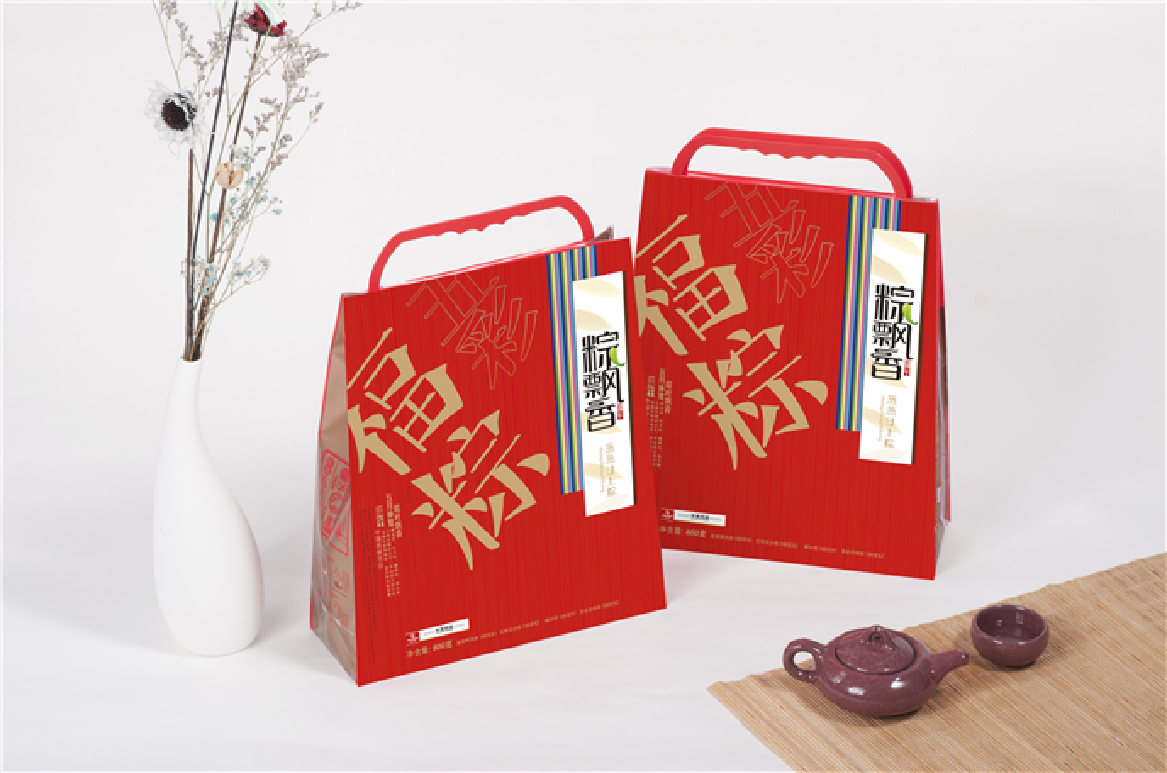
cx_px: 584
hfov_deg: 16.1
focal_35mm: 128
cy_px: 386
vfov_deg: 10.7
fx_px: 4125
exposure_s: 1/160
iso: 100
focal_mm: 85
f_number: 9
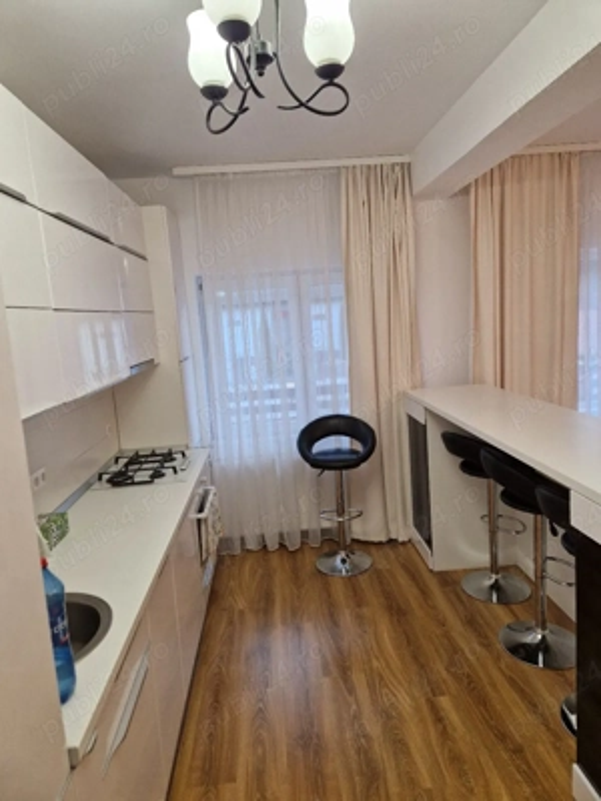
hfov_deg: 58.9
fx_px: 532
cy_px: 400
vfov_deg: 73.9
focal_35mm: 23
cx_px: 300
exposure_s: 1/100
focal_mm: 5.4
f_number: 1.8
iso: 80
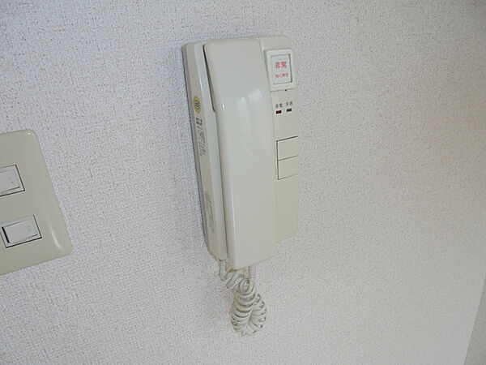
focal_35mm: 26
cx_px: 243
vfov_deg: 53.1
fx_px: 365
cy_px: 182
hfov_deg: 67.3
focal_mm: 4.6
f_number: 3.5
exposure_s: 1/60
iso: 100
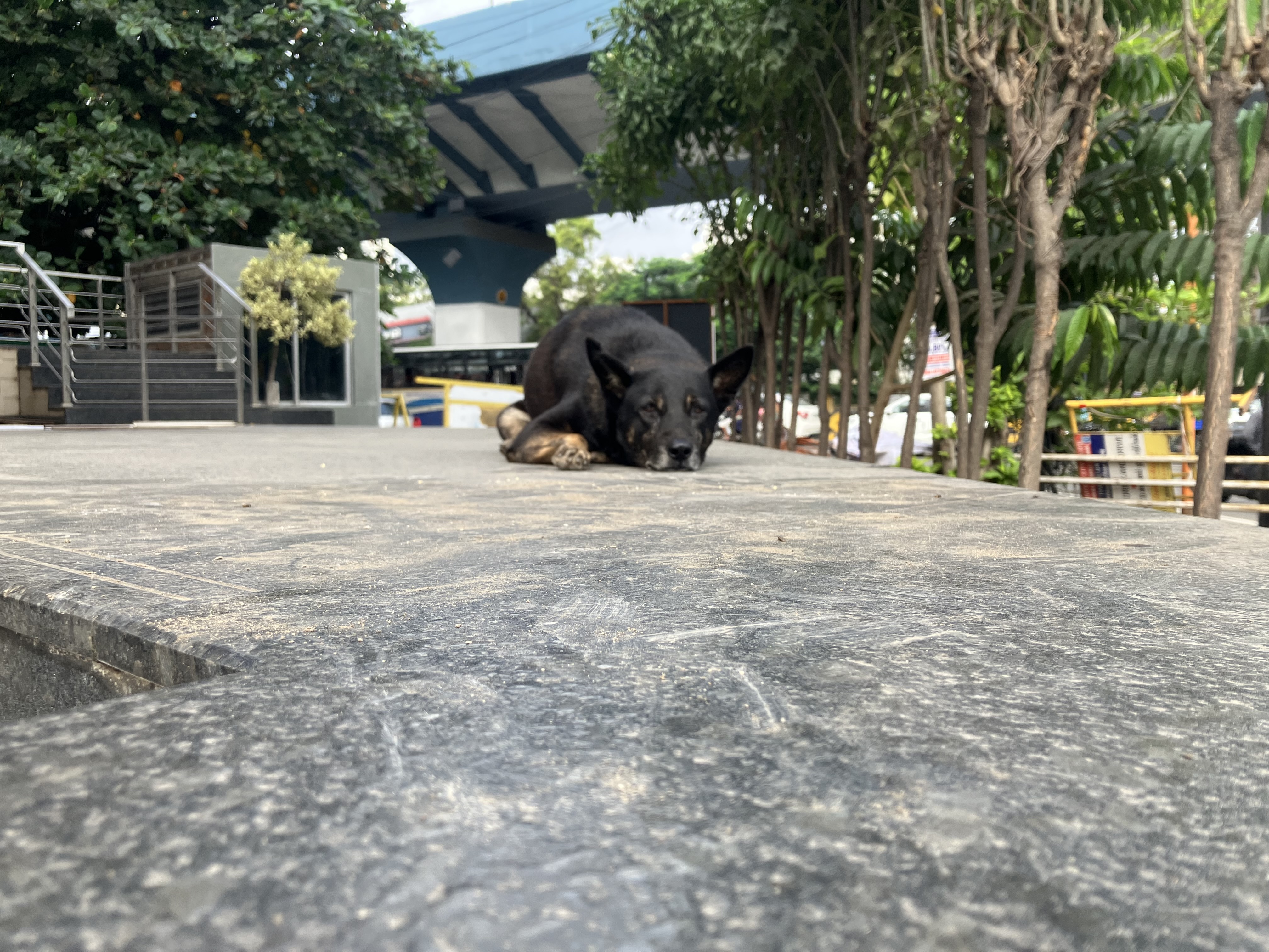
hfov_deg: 63.4
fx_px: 1026
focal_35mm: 28
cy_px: 476
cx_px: 634
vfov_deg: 49.7
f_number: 1.8
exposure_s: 1/385
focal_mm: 3.99
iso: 32
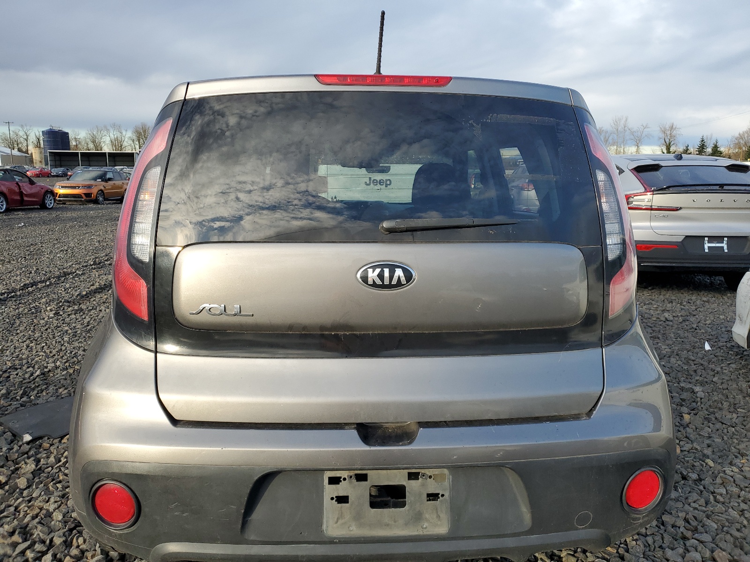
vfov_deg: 53.1
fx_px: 563
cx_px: 375
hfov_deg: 67.3
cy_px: 281
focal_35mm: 26
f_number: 1.5
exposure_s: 1/714
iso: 50
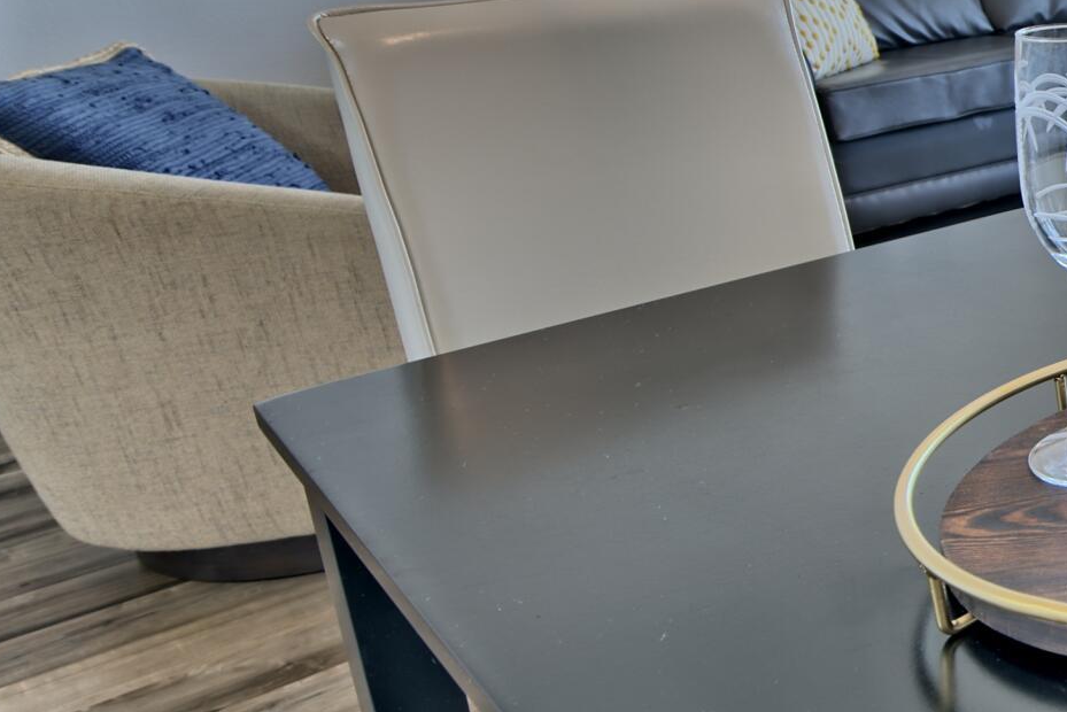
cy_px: 173
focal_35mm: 42
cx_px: 1492
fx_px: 1245
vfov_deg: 31.3
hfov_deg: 31.3
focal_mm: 13
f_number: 5.6
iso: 200
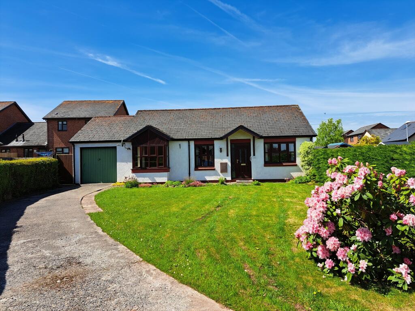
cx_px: 208
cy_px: 156
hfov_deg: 71.6
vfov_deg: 56.8
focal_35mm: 24
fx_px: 288
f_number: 1.8
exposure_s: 1/1272
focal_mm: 5.23
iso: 50
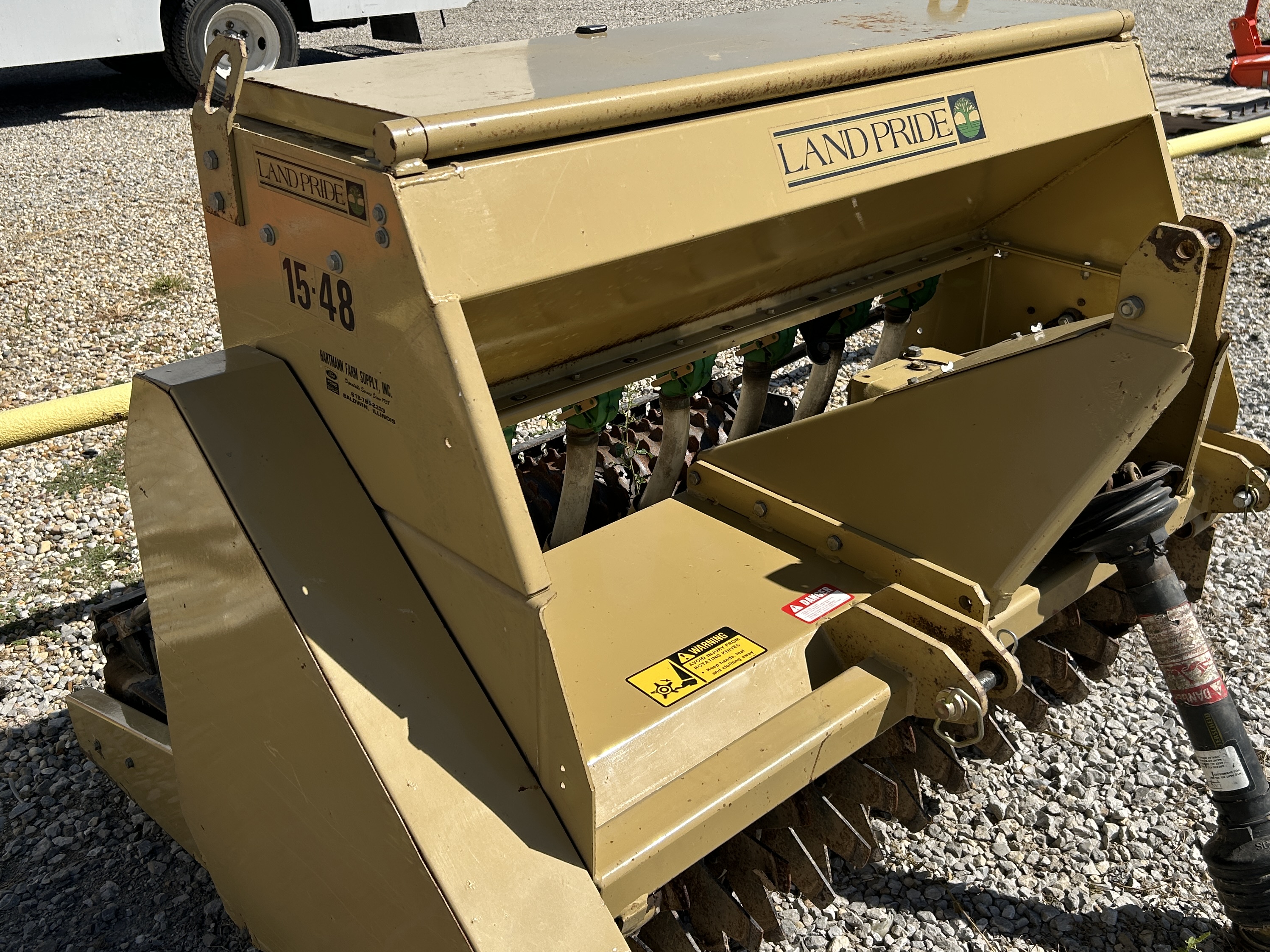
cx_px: 668
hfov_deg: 52.6
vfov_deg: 40.6
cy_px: 394
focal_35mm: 35
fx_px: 1284
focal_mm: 5.7
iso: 50
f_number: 1.5
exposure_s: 1/5319
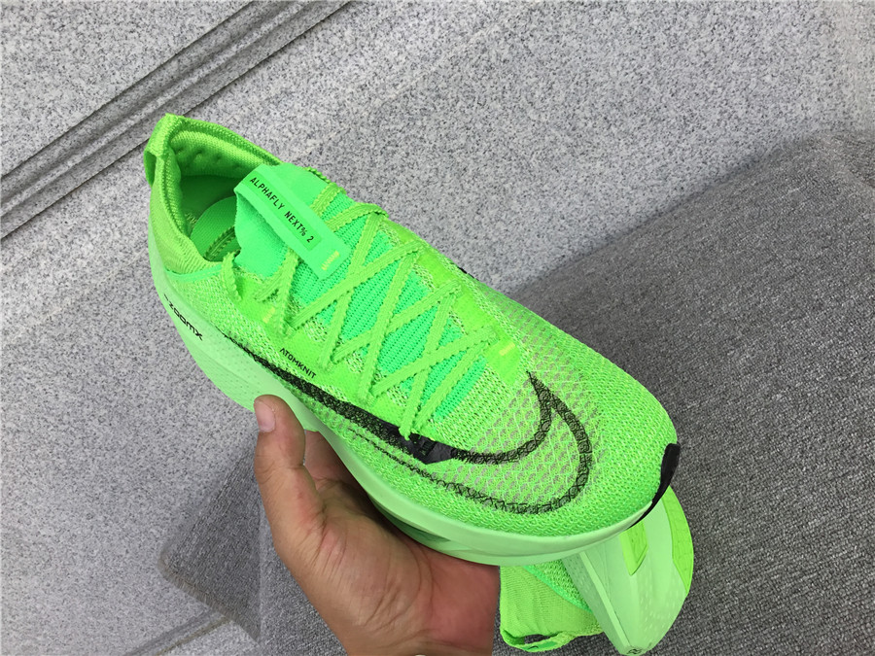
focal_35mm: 31
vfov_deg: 45.4
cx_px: 438
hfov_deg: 58.4
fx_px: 784
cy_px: 328
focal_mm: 3.3
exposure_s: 1/327
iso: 25
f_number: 2.4
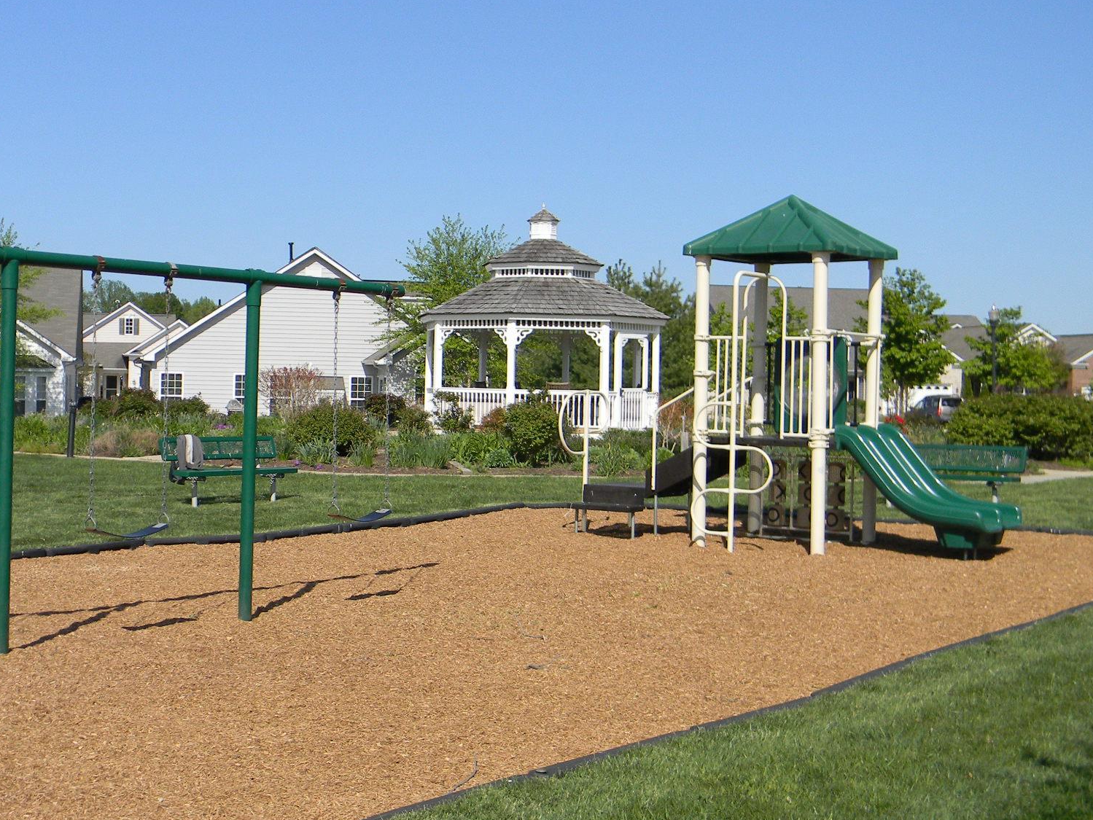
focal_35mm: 56
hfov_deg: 34.1
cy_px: 393
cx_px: 401
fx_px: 1769
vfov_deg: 26.1
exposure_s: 1/378
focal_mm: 7.3
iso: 112
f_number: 7.6
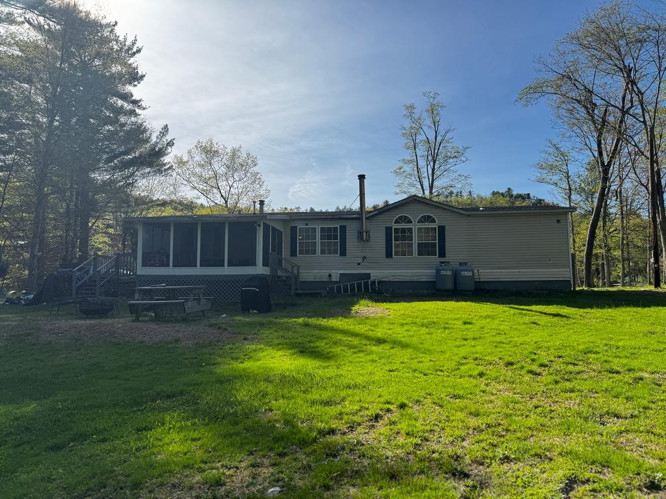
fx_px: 462
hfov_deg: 71.6
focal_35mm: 24
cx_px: 333
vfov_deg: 56.8
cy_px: 250
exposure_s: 1/2710
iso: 80
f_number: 1.78
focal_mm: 6.76
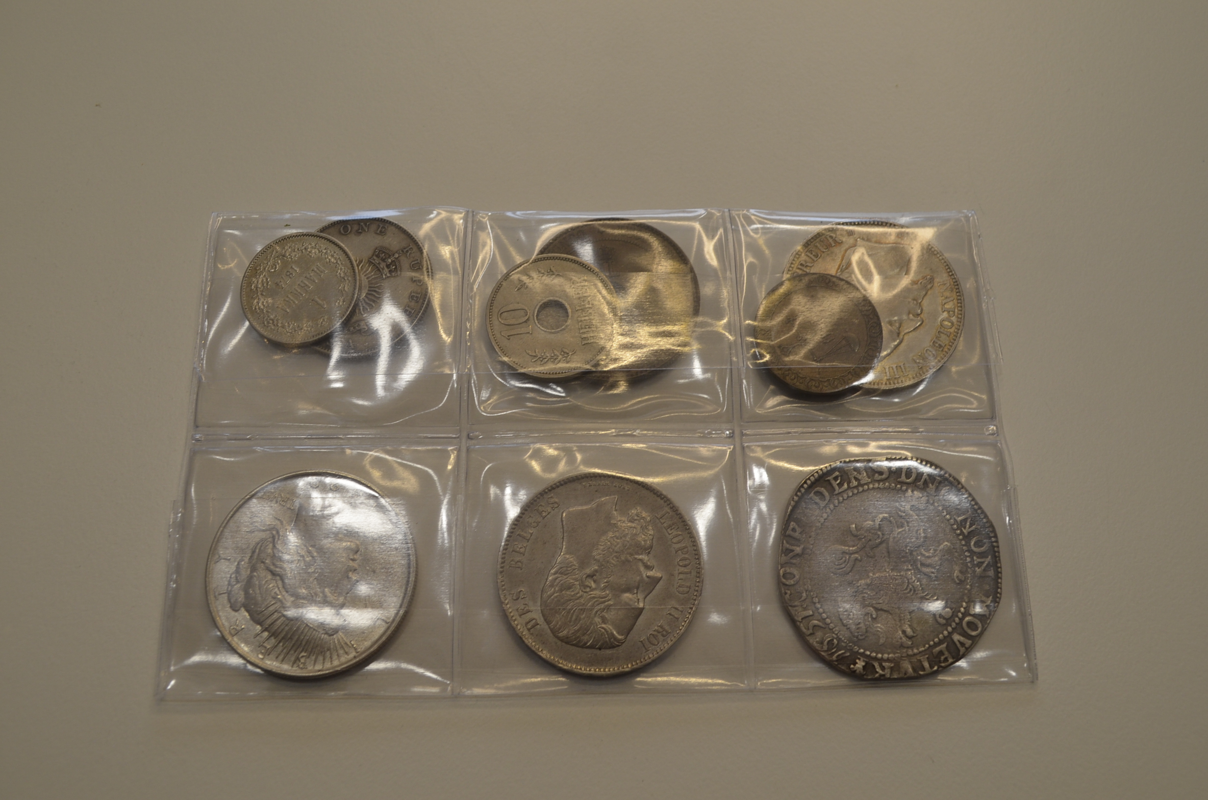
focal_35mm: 33
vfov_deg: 39.8
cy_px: 400
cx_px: 604
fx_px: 1105
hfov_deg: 57.3
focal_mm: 22
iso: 250
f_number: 8
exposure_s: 1/60
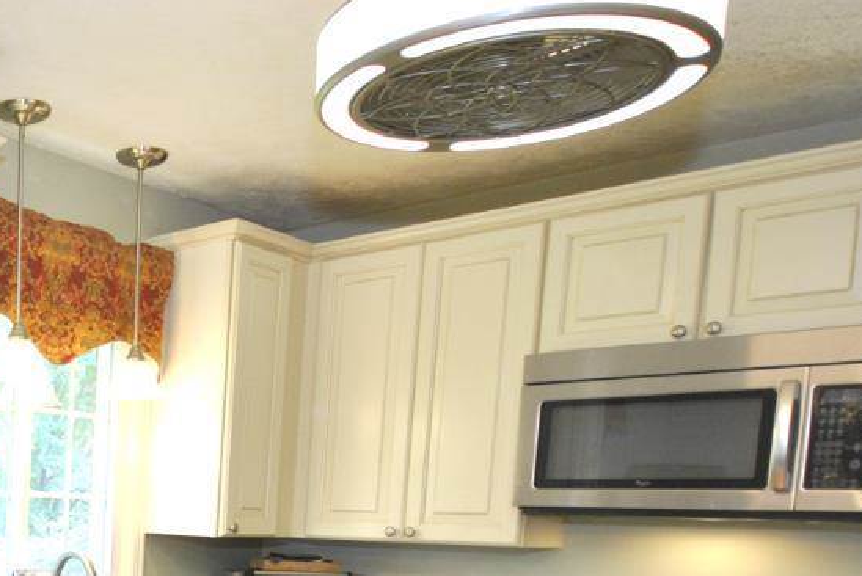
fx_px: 982
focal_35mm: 41
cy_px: 611
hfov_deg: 39.4
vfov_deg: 29.9
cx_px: -72
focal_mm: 10
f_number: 4
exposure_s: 1/30
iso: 250
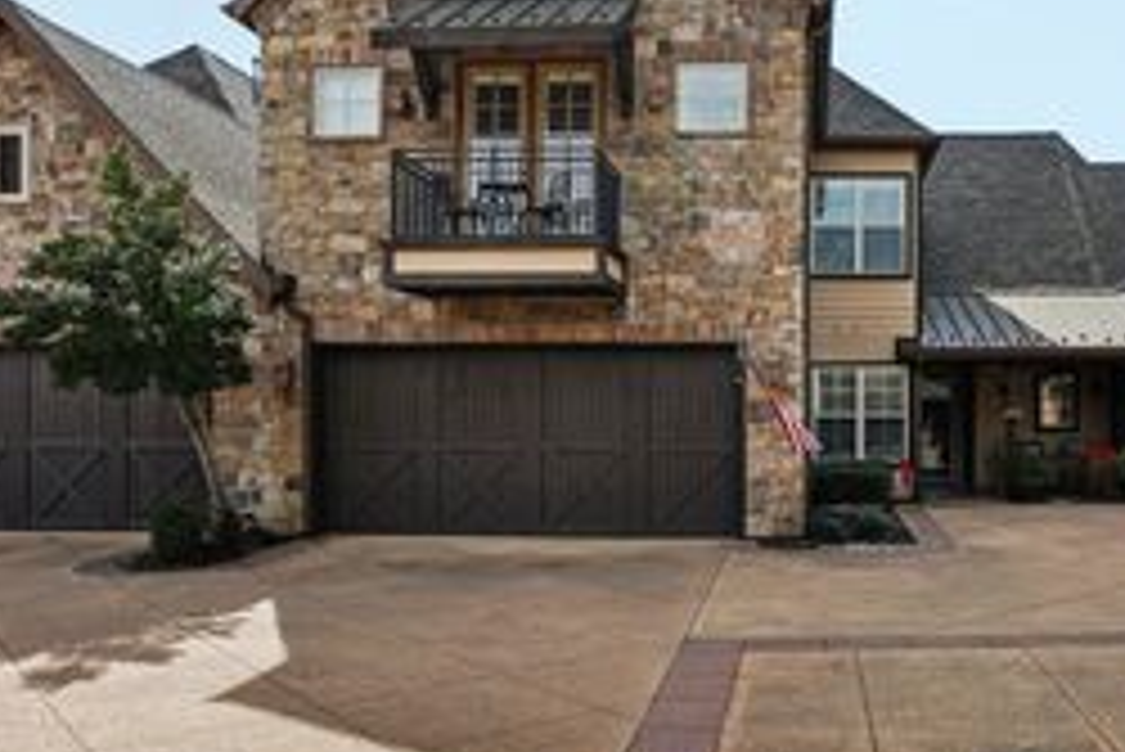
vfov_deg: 40.8
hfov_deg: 56.6
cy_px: 272
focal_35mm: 32
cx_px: 801
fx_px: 1001
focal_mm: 16
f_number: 8
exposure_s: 1/320
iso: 100
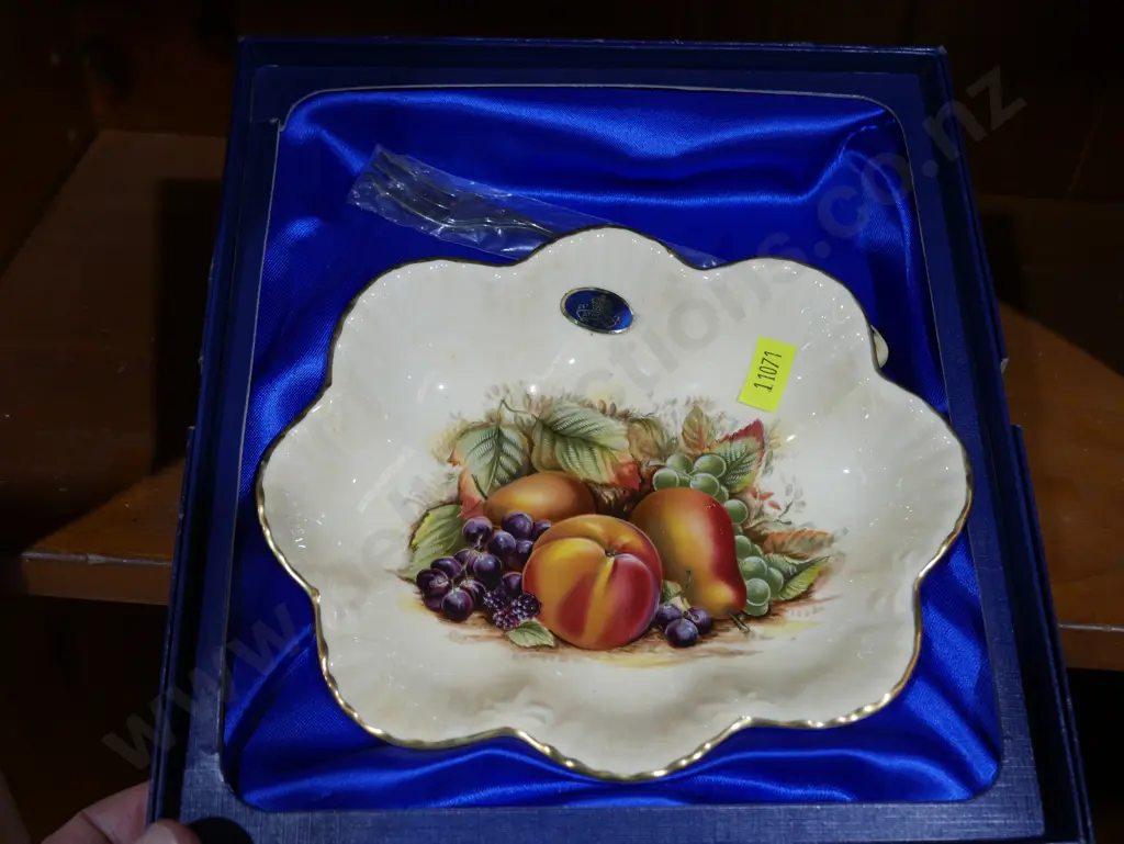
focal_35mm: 38
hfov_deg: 49.0
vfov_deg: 37.8
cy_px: 422
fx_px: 1234
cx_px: 562
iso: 200
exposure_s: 1/60
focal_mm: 19
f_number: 4.1
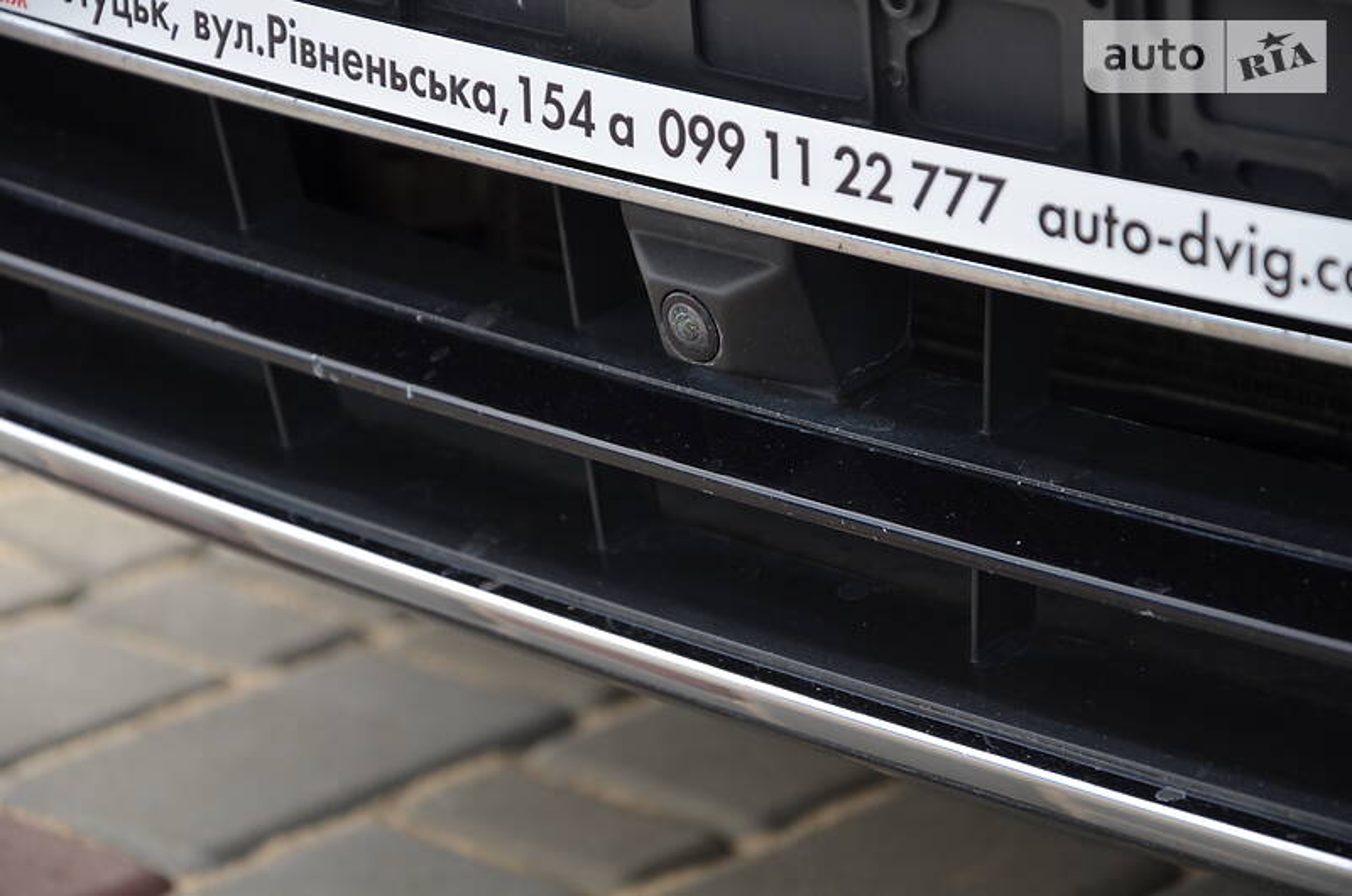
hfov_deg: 13.1
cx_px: 676
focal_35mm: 158
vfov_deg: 8.7
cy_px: 448
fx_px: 5903
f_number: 6.3
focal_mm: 105
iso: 200
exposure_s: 1/160
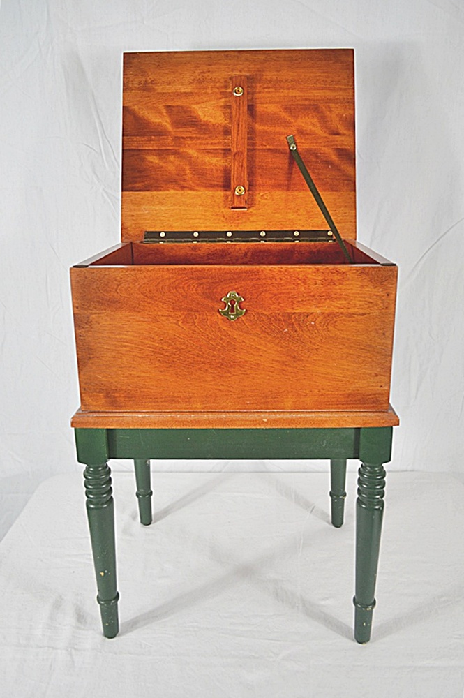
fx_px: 581
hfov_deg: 43.5
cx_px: 232
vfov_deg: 62.0
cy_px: 349
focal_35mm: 30
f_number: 4
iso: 400
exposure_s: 1/60
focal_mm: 20
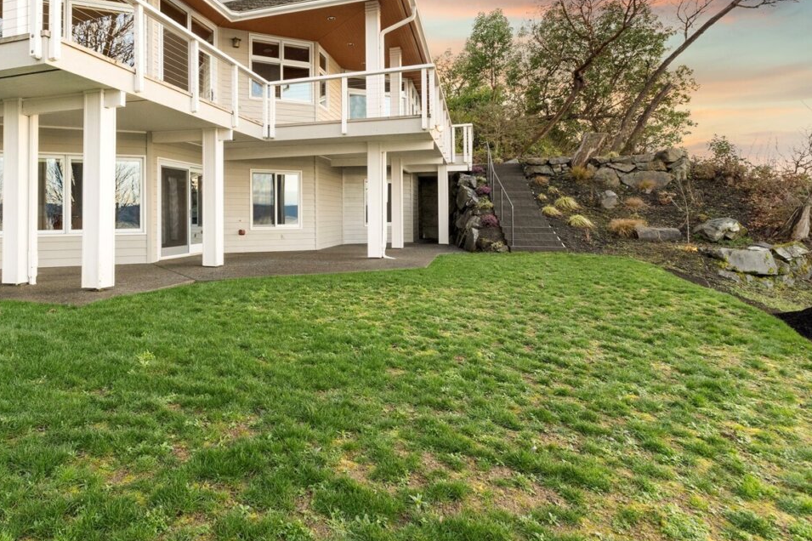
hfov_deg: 76.2
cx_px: 273
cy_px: 209
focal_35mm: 22
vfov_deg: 56.6
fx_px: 496
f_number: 9
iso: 800
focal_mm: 10
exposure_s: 1/6
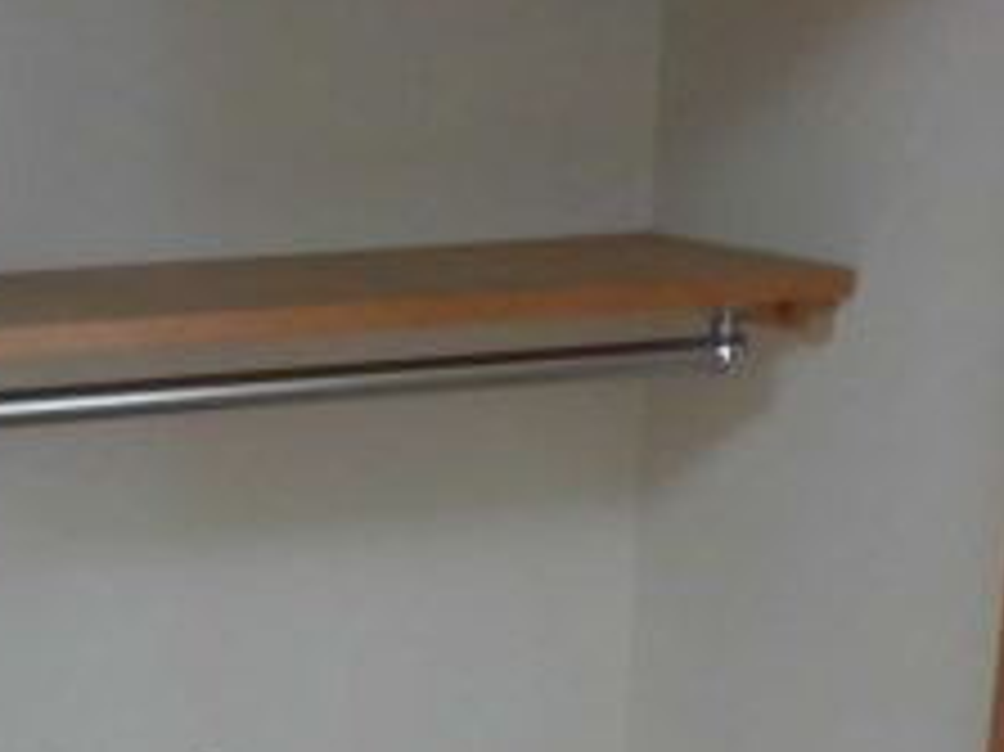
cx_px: 149
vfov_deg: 20.4
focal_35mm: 69
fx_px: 2000
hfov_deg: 27.4
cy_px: 811
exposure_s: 1/50
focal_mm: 4.3
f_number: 3.1
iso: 250
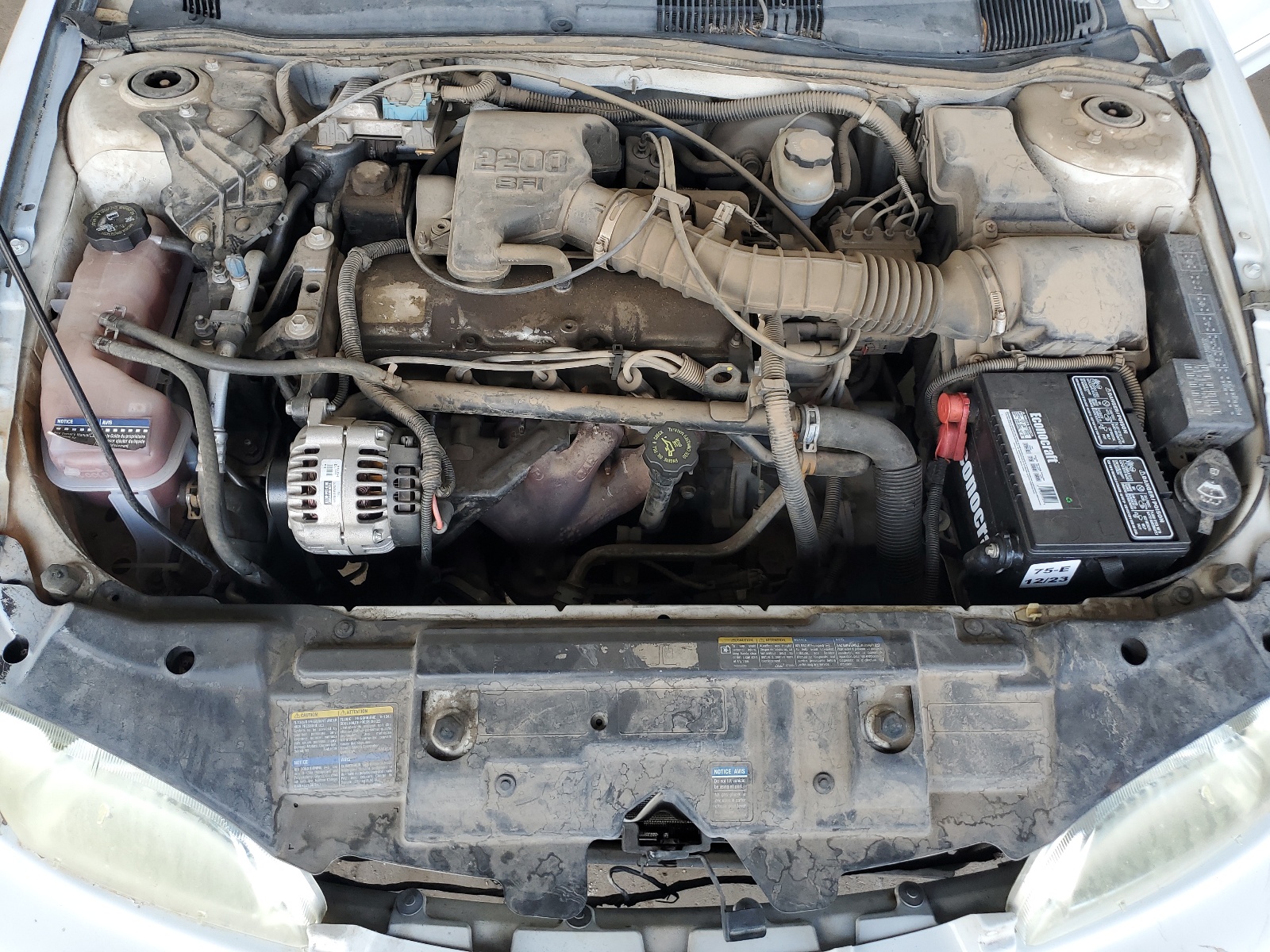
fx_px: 954
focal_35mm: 26
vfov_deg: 53.1
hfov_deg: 67.3
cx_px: 635
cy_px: 476
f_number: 1.5
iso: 50
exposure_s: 1/147
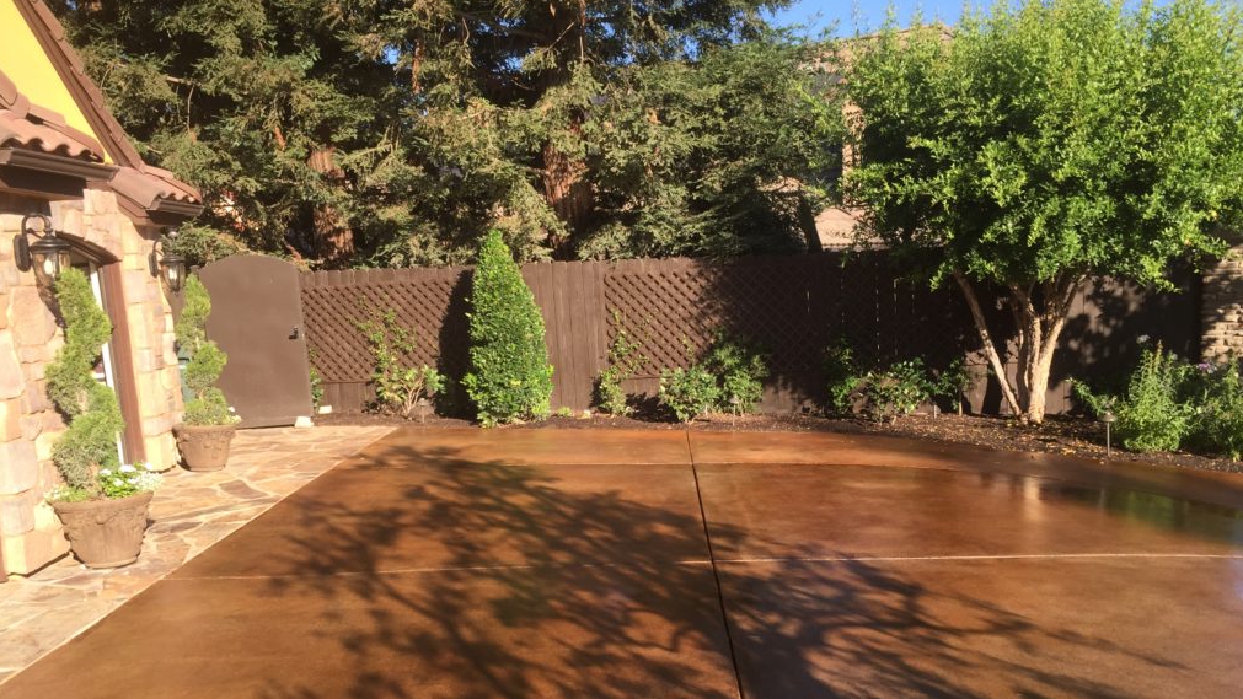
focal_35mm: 32
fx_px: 1055
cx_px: 625
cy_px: 442
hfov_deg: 61.0
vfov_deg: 36.5
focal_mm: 4.15
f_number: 2.2
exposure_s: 1/608
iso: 32
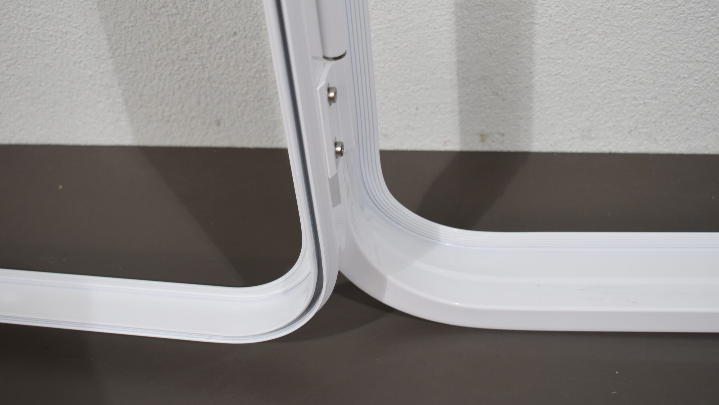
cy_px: 199
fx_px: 944
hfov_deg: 41.7
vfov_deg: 24.2
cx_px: 361
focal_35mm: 50
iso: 400
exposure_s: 1/100
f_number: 5.6
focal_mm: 31
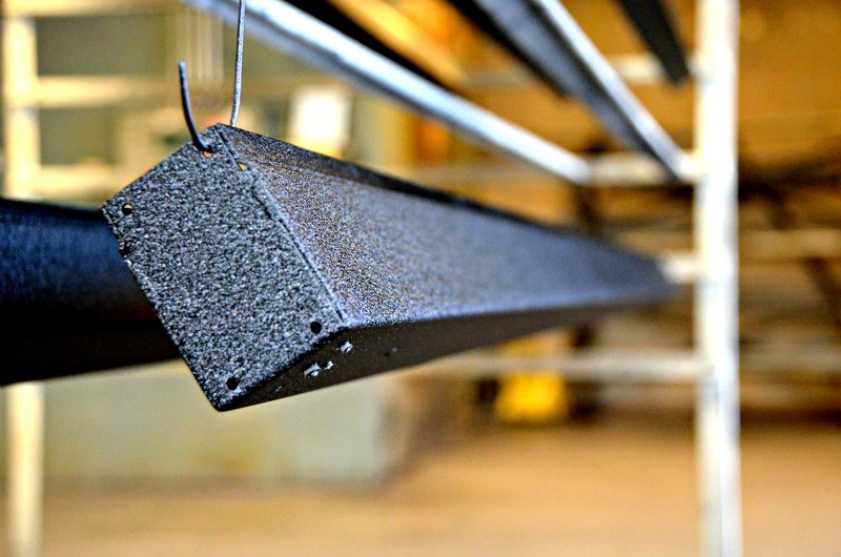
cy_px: 278
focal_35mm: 60
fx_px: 1399
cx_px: 420
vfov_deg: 22.5
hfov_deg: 33.5
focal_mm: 40
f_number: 4.5
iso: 2500
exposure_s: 1/60
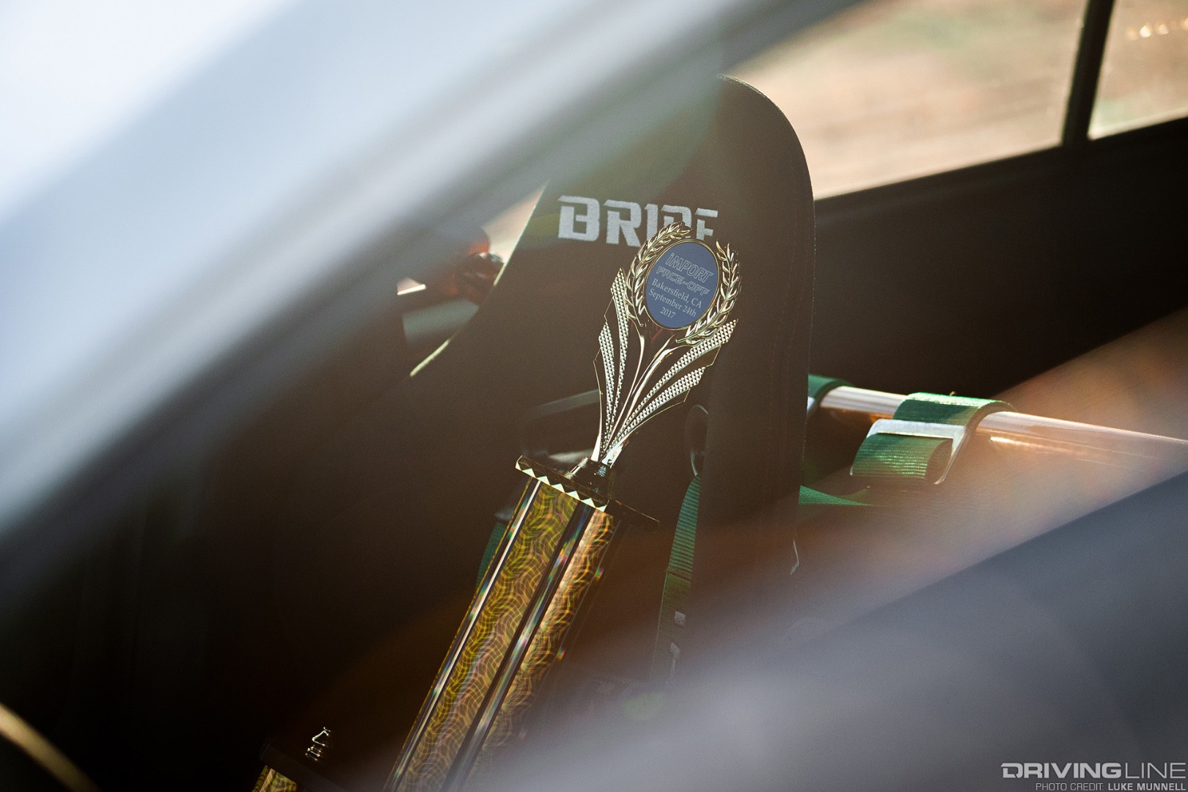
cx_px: 594
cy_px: 396
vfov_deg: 13.4
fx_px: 3366
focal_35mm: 102
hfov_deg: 20.0
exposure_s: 1/500
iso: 500
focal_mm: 102
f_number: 4
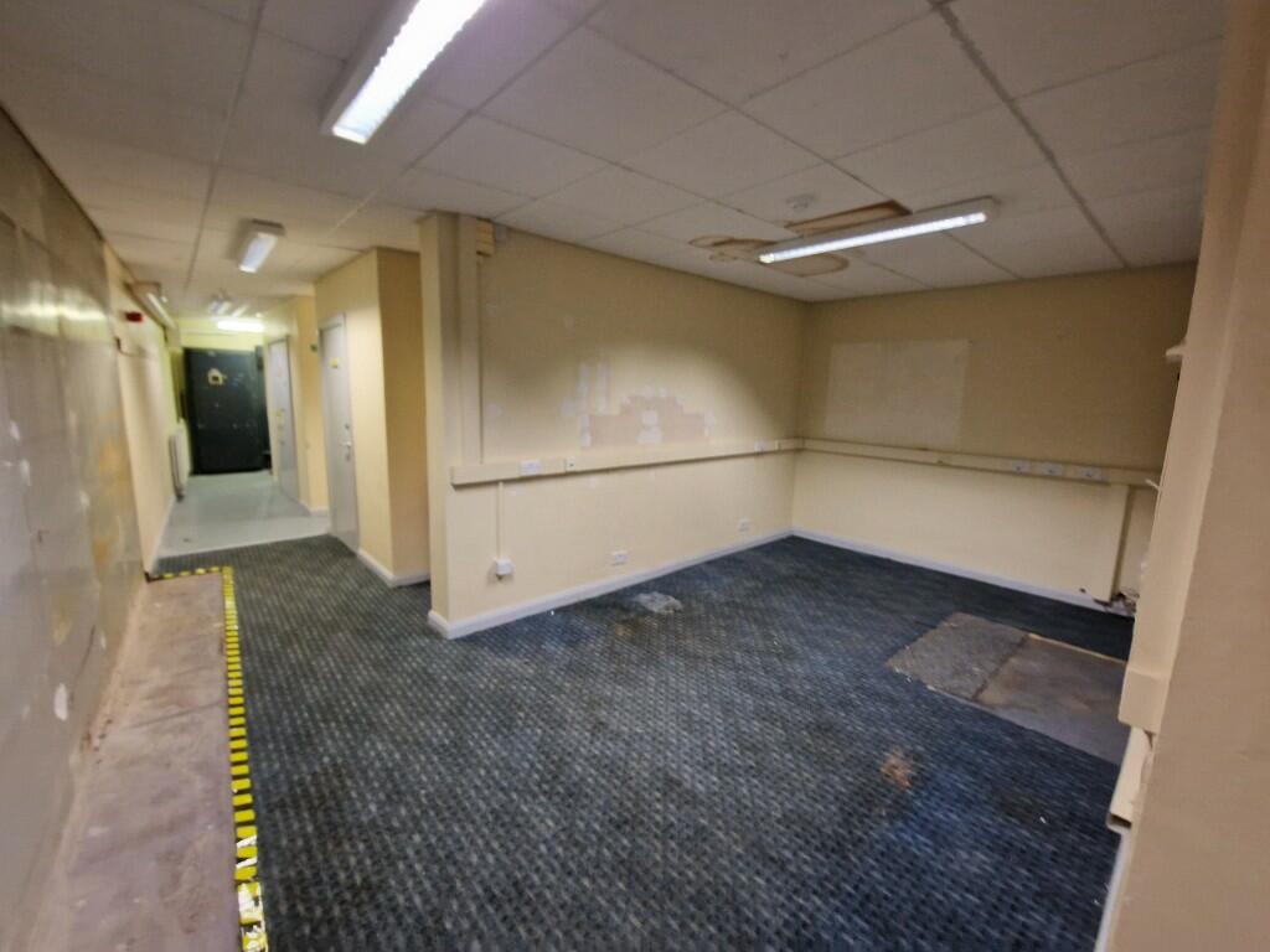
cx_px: 635
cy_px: 476
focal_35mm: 13
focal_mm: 2.2
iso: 400
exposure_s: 1/33
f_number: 2.2
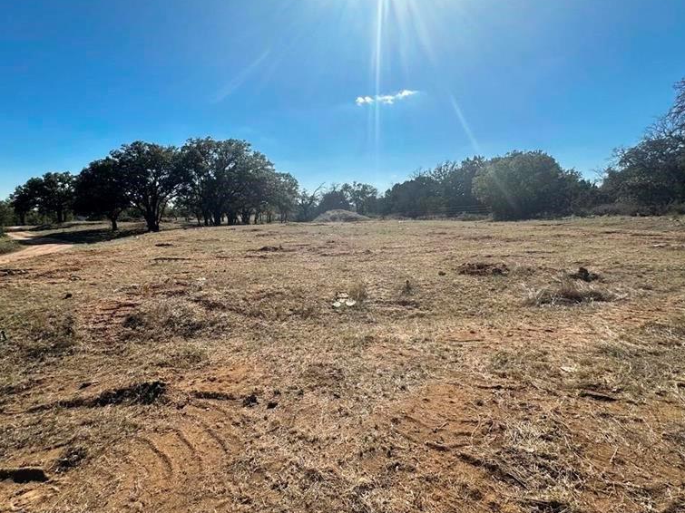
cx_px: 318
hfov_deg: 84.5
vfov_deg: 68.6
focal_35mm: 19
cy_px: 269
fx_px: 376
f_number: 2.2
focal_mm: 2.22
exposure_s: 1/2398
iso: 50
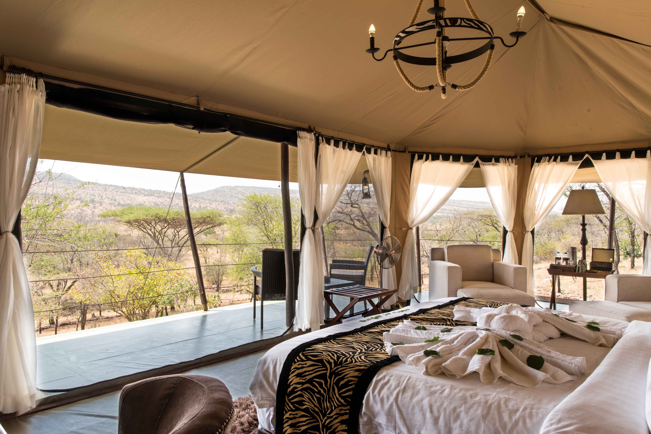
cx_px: 326
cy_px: 217
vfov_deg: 53.2
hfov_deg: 73.7
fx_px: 434
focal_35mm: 24
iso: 100
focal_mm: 24
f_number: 10
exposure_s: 1/20
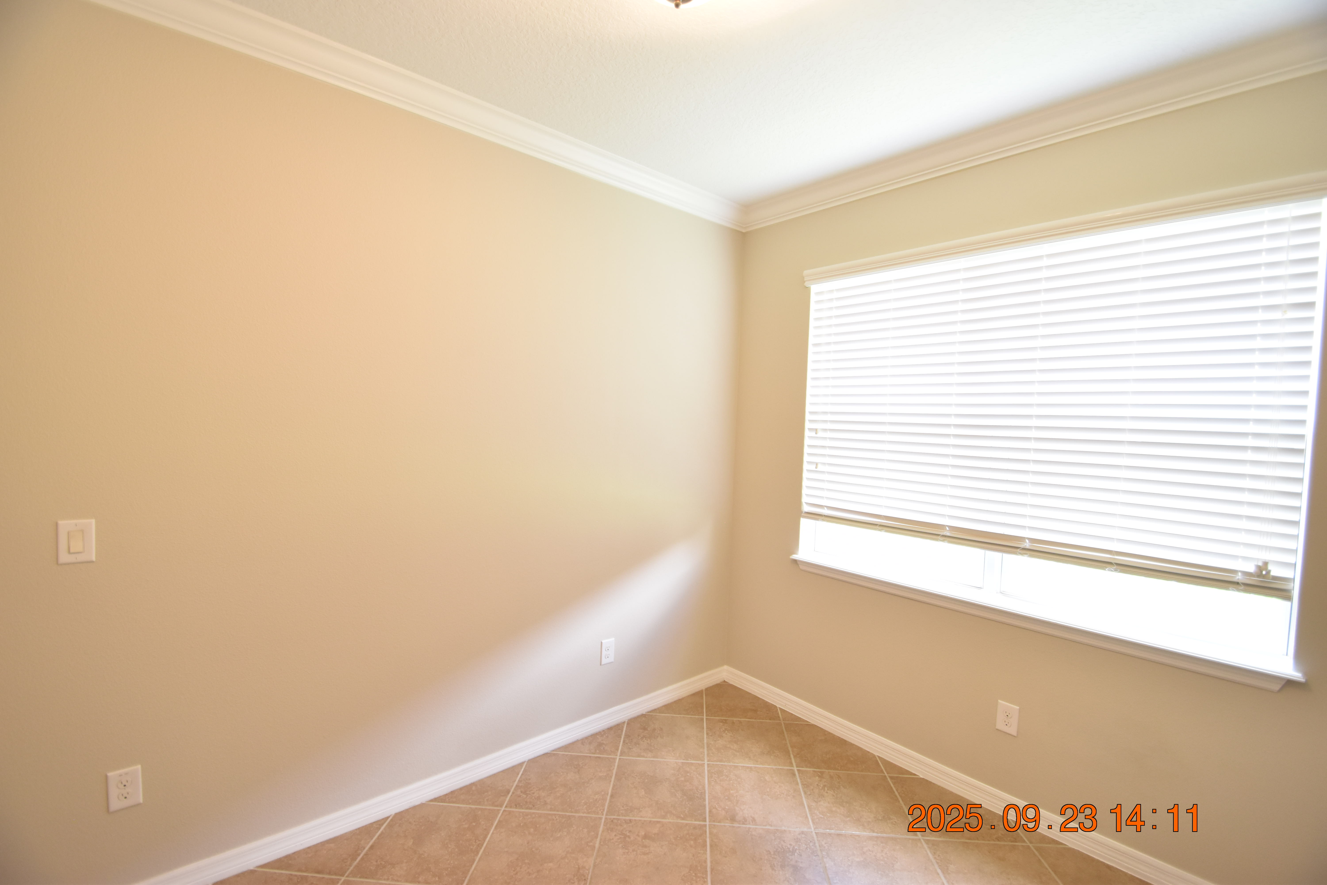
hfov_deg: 100.4
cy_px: 442
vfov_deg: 77.3
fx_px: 553
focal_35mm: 15
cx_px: 664
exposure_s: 1/45
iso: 800
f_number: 3.5
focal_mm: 10
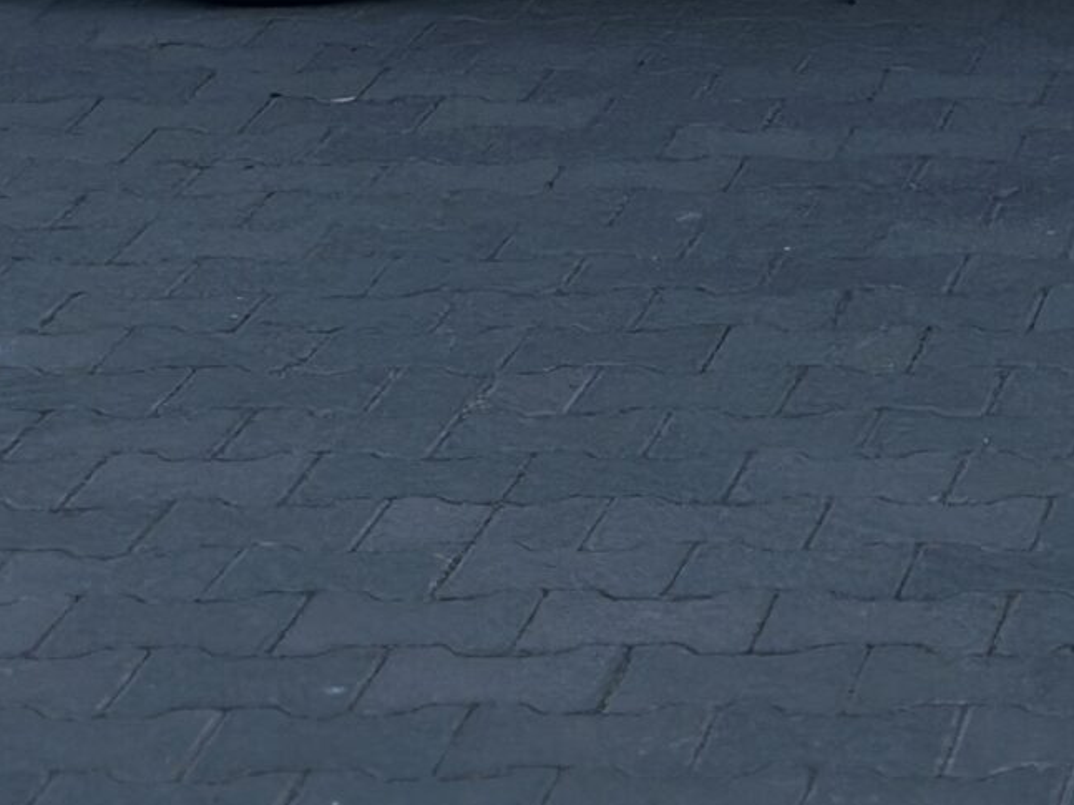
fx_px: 5894
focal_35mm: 190
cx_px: 1419
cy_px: -724
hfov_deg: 10.2
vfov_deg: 7.5
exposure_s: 1/2304
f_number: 1.78
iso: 80
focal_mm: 6.86
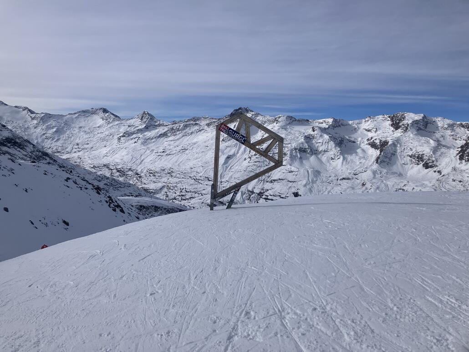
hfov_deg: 63.4
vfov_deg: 49.8
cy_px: 176
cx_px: 234
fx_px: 379
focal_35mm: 28
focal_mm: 3.99
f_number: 1.8
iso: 32
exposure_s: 1/5405
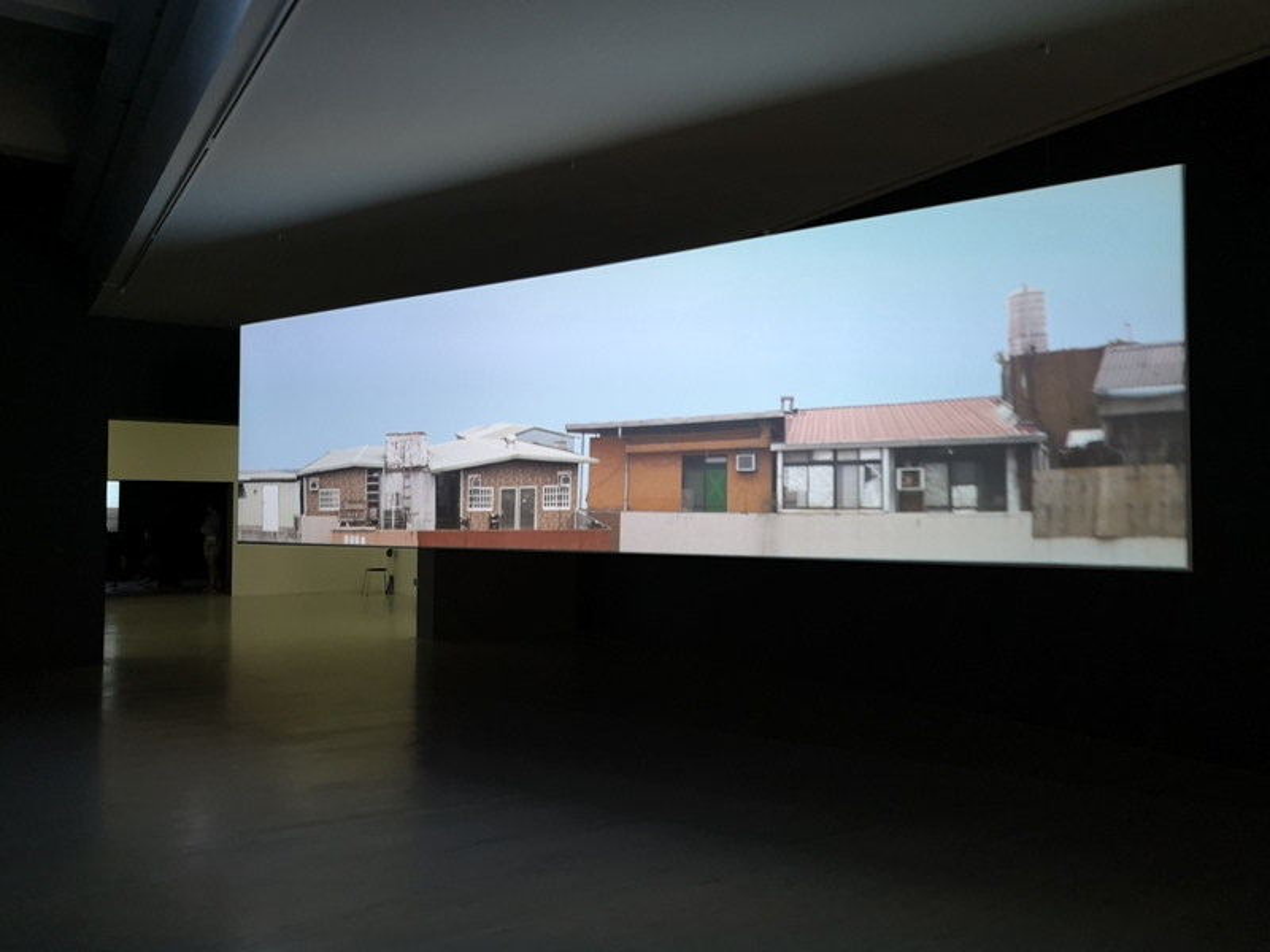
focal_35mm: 27
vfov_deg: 51.4
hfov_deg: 65.3
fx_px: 991
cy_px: 476
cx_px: 635
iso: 400
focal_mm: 3.95
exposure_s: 1/25
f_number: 1.8
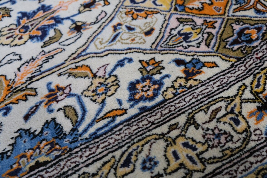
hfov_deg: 63.6
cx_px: 134
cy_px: 91
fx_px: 215
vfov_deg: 45.0
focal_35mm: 29
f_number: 2.8
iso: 320
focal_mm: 18
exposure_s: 1/26
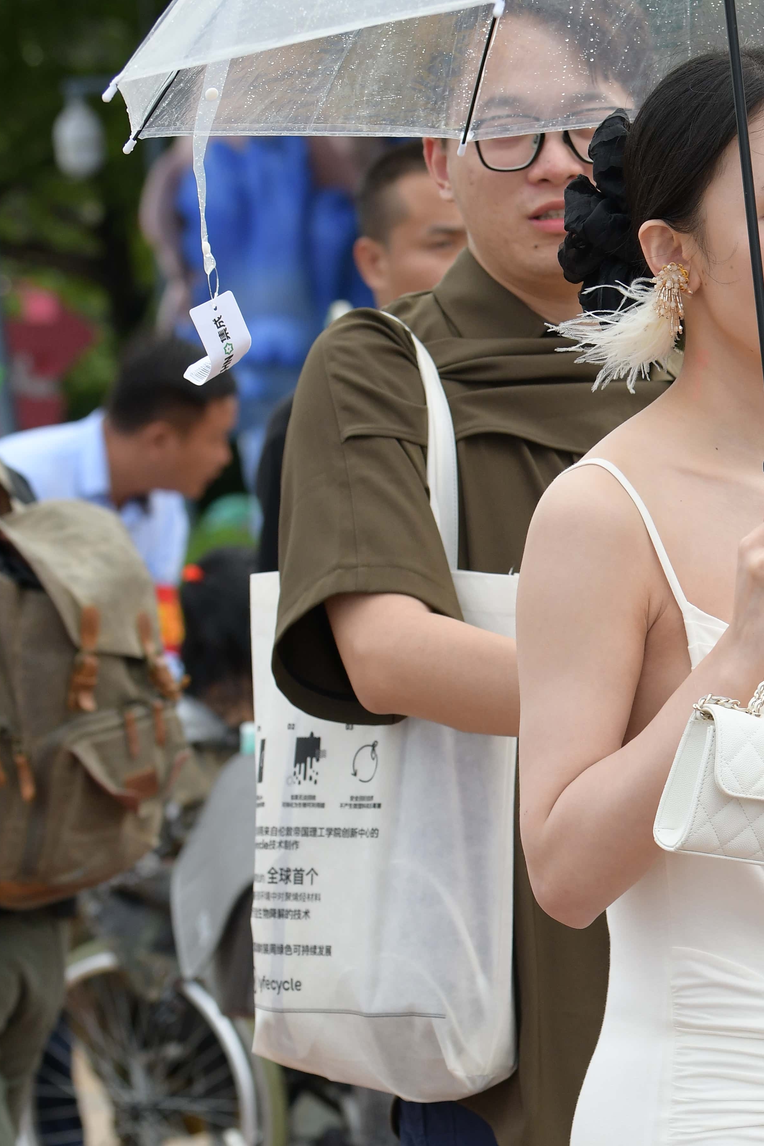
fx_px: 6238
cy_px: 987
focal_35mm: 196
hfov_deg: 7.0
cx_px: 693
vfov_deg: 10.4
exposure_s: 1/640
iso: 500
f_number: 5
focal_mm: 85
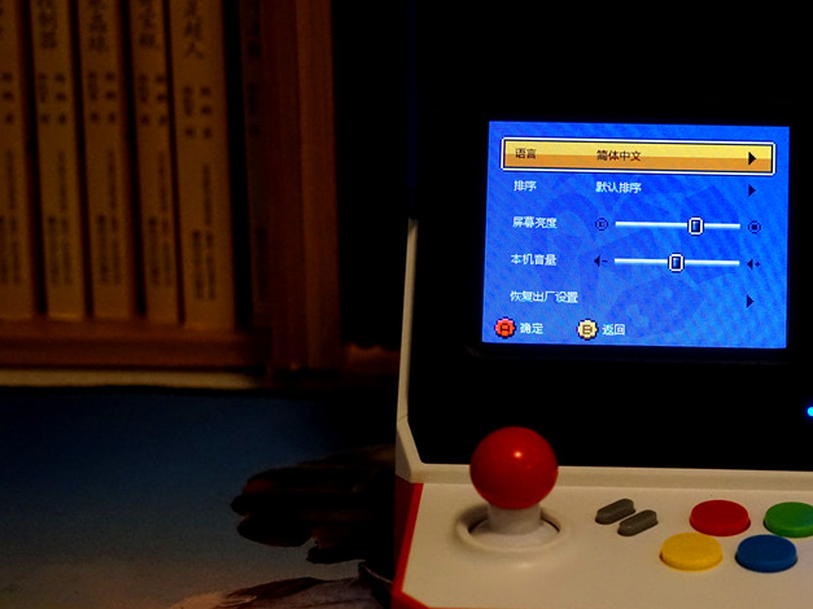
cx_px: 628
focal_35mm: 113
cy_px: 295
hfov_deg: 17.3
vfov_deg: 13.1
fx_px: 2653
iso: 4000
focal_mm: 72
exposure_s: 1/160
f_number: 5.6
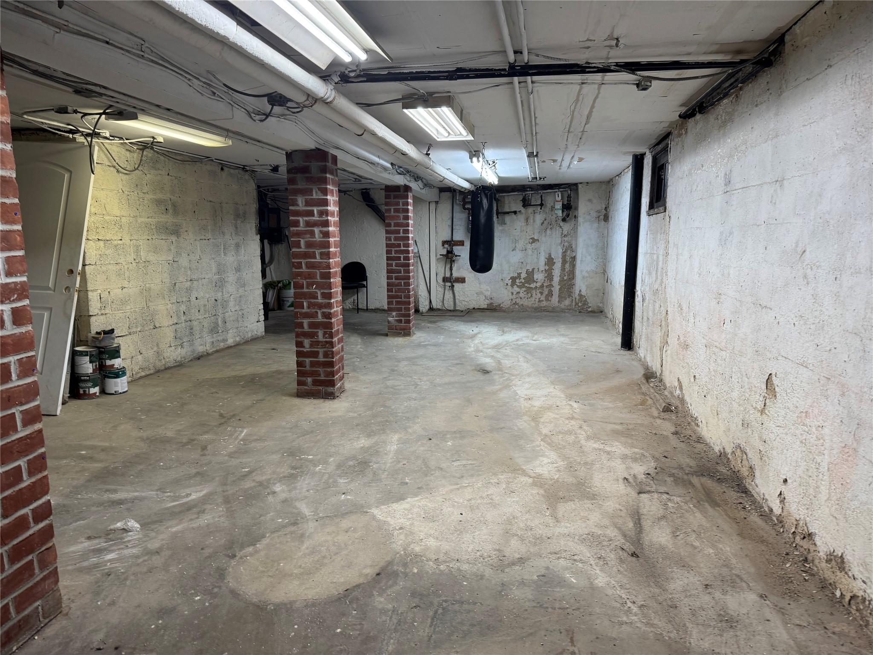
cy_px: 328
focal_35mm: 24
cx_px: 436
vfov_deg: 56.8
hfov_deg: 71.6
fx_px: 605
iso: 160
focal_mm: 6.76
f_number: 1.78
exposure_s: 1/60
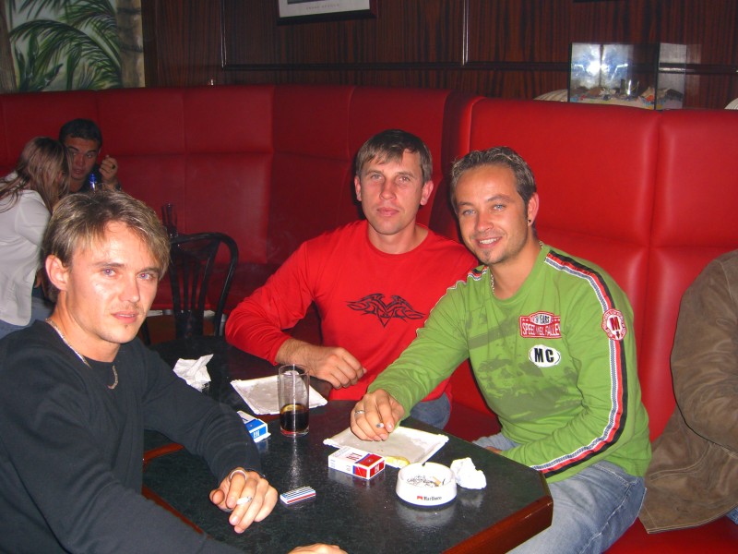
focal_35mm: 38
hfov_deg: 49.0
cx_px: 369
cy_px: 277
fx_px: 810
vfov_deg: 37.7
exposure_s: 1/60
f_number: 2.8
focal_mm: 7.9
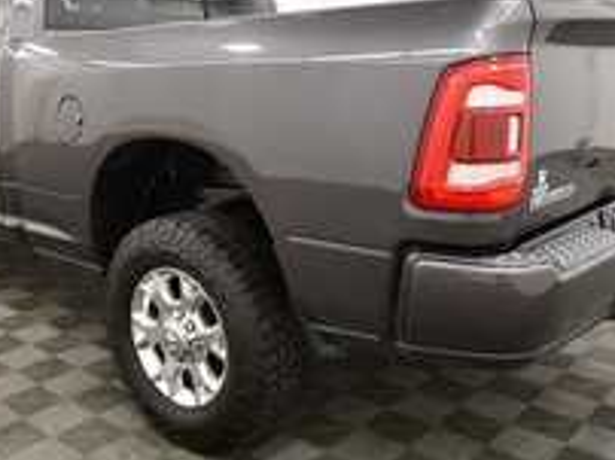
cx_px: 228
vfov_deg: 35.8
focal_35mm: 40
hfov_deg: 46.4
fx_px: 710
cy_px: 187
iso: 1250
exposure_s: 1/125
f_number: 5
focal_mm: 14
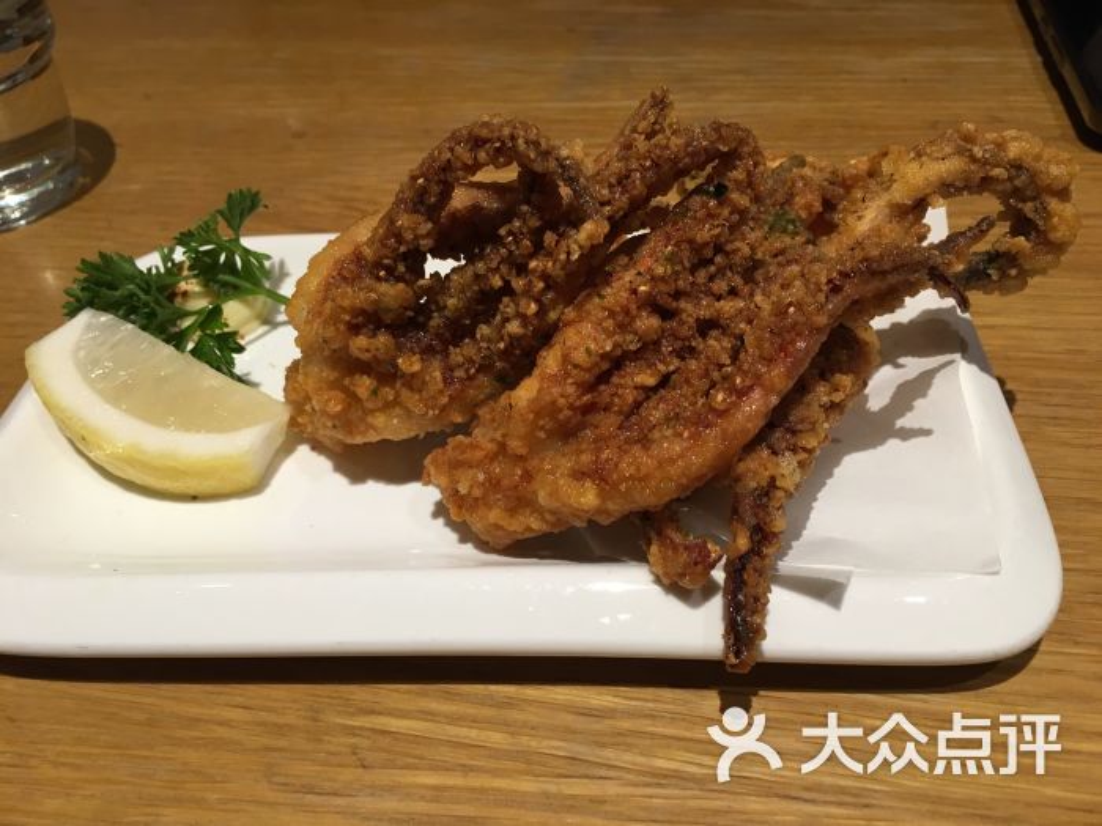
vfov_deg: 48.2
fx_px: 923
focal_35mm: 29
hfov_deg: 61.7
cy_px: 413
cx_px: 551
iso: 50
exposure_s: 1/33
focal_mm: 4.15
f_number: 2.2
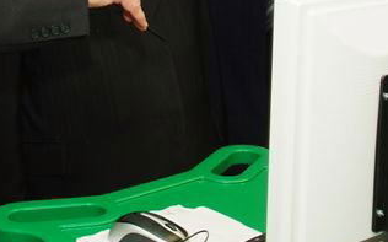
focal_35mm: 86
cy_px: 24
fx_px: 909
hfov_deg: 24.1
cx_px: 209
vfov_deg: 15.0
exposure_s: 1/50
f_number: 5.6
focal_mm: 17
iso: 400
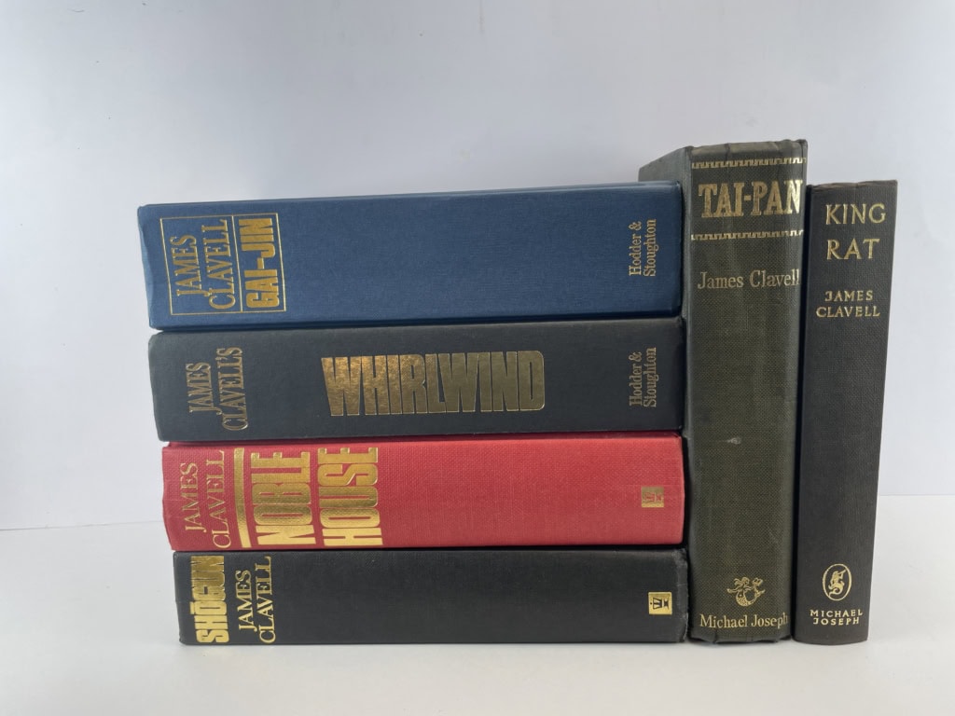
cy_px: 358
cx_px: 478
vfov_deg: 53.1
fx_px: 717
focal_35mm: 26
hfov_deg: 67.3
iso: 32
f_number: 1.6
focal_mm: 4.2
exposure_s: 1/130
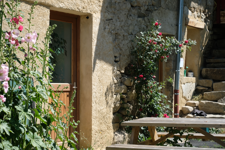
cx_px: 112
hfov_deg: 27.0
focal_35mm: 75
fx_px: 469
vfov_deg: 18.2
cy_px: 75
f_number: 5.6
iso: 200
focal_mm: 50
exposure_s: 1/210
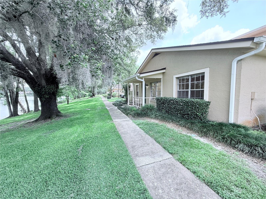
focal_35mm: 14
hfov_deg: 102.1
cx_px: 133
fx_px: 108
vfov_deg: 85.7
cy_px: 100
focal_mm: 2.22
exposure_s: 1/146
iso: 64
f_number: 2.2
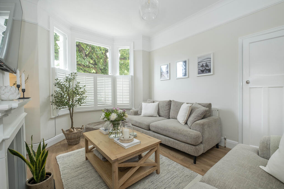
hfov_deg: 100.4
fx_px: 118
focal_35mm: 15
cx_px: 142
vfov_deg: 77.3
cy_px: 94
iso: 250
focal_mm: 10
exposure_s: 1/6
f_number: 7.1
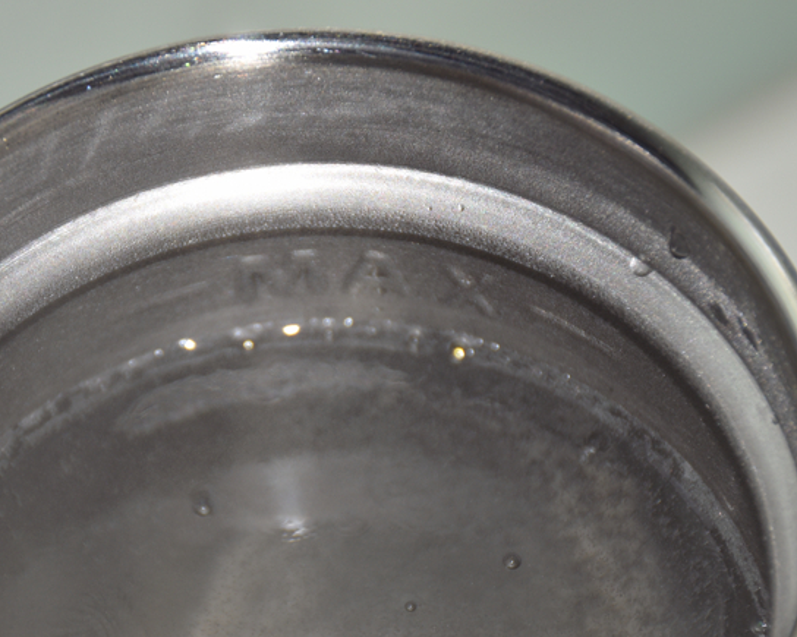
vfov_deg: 4.3
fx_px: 8537
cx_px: 306
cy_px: 460
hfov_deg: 5.3
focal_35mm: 362
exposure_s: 1/60
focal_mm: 140
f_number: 8
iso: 100
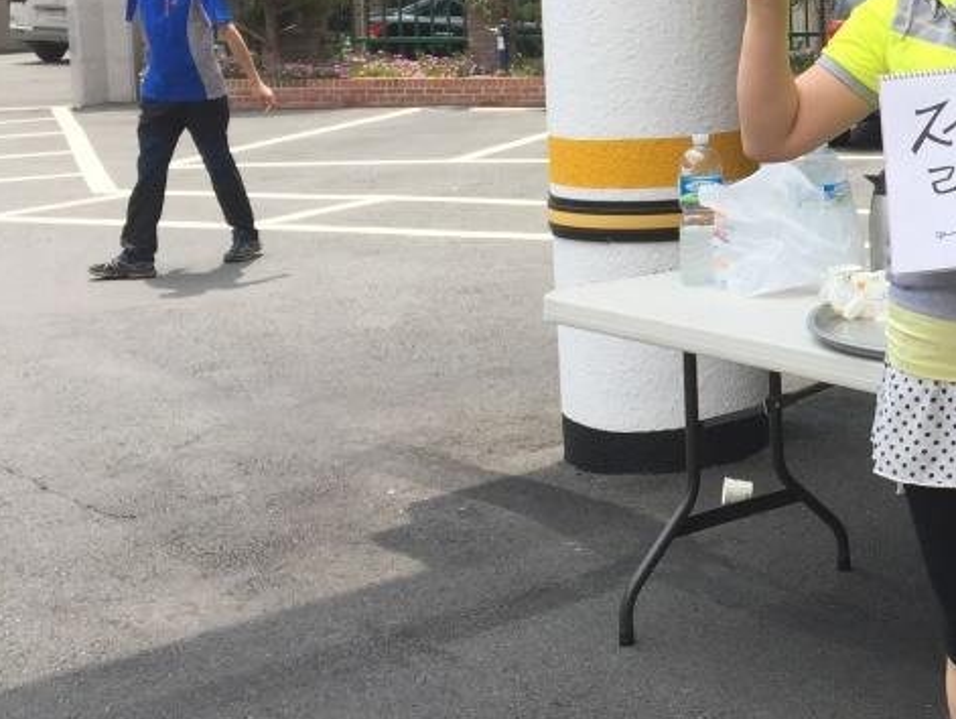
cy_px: 118
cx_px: 1029
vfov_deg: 22.9
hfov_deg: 28.2
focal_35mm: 63
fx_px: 1741
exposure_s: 1/920
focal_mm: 4.15
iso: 32
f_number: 2.2
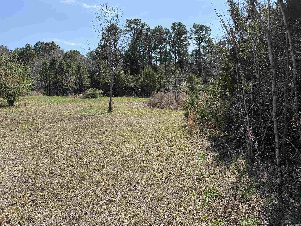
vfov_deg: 56.8
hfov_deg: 71.6
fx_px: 209
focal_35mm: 24
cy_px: 113
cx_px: 150
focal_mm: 6.76
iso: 80
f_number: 1.78
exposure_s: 1/2907
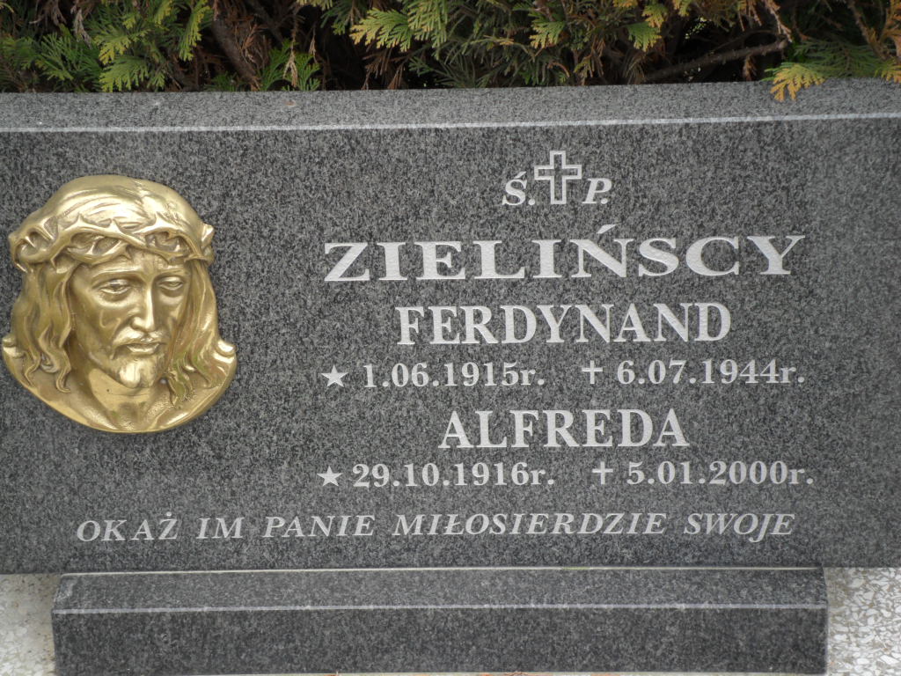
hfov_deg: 18.2
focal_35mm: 108
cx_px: 450
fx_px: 2811
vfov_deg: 13.7
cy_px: 338
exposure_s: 1/60
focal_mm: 19.6
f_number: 5
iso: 100
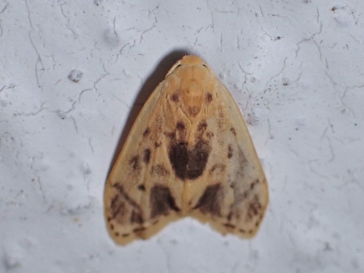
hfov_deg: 19.6
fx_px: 1052
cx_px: 182
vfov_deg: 14.8
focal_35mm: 100
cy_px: 136
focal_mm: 18
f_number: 14
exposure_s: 1/100
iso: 250
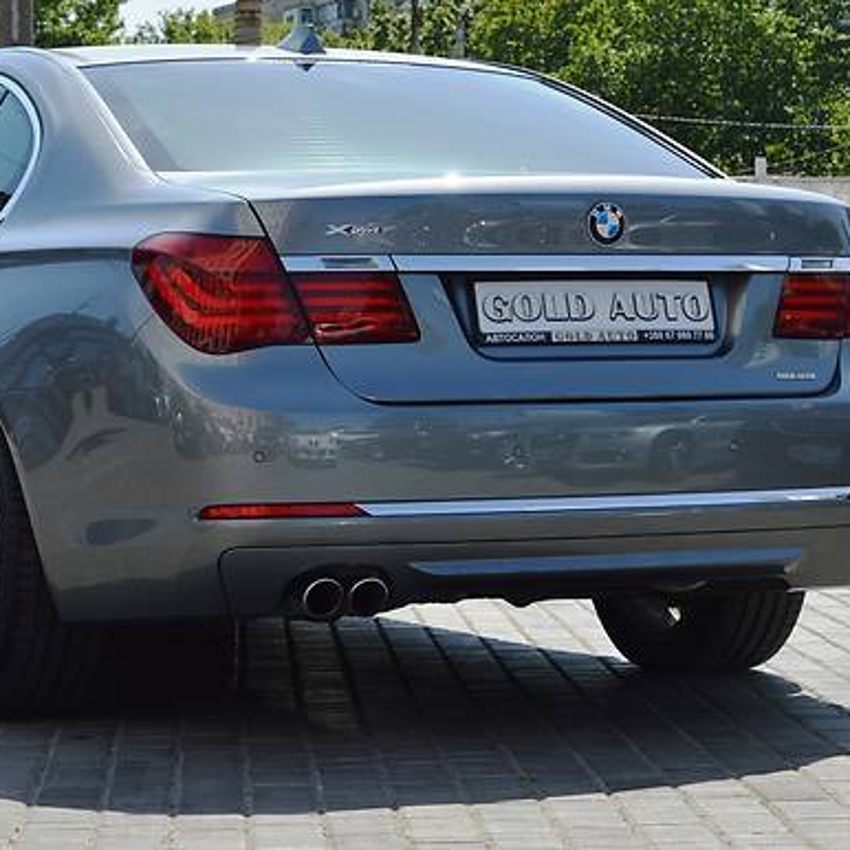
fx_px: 3084
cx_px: 273
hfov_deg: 15.7
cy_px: 333
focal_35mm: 111
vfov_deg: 15.7
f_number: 8
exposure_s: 1/250
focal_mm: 42
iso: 100
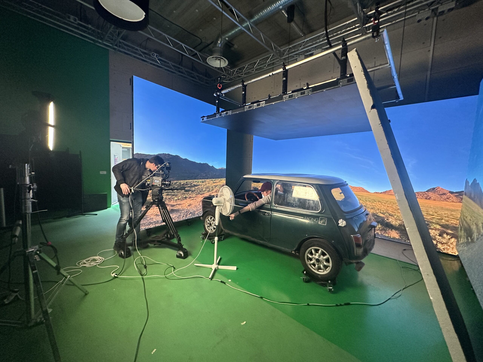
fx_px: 195
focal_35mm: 14
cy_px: 181
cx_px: 242
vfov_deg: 85.7
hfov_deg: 102.1
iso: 500
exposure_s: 1/60
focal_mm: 2.22
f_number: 2.2
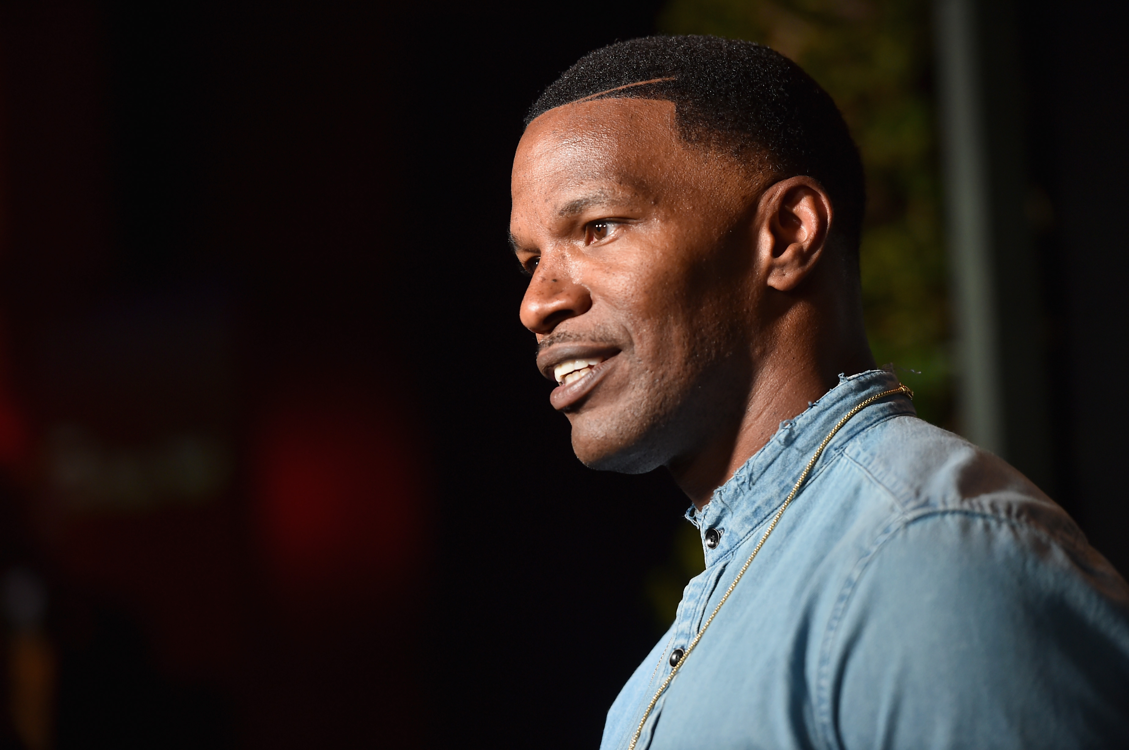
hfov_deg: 11.4
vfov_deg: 7.6
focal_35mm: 180
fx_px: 5639
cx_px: 564
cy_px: 375
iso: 1600
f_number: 4
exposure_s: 1/320
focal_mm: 180
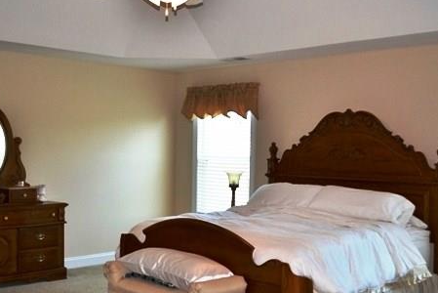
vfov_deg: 28.6
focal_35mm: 47
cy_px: 173
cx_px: 203
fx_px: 572
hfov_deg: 41.9
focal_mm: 22
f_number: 4
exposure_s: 1/60
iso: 200
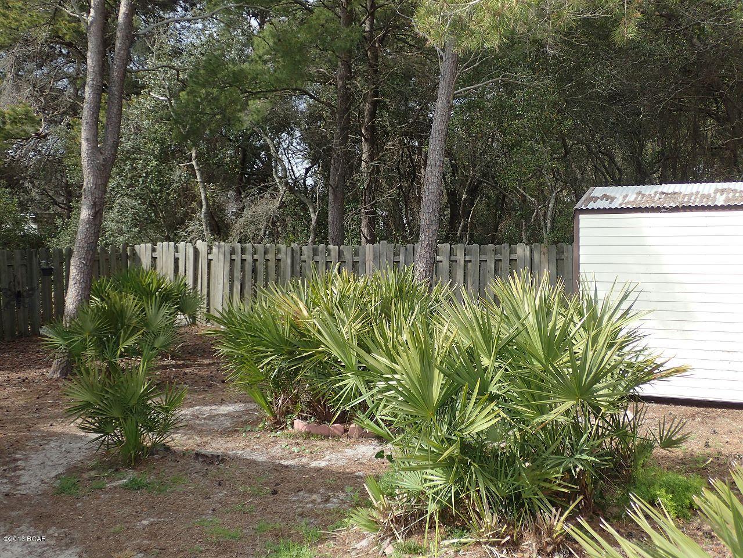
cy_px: 279
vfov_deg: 37.7
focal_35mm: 38
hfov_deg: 49.0
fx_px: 816
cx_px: 372
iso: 100
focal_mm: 6.86
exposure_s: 1/500
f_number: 2.7
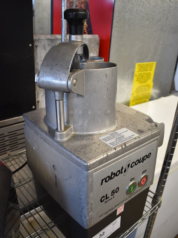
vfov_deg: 59.9
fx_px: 206
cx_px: 90
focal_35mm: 30
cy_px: 125
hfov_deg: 46.8
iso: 900
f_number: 3.5
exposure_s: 1/125
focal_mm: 18
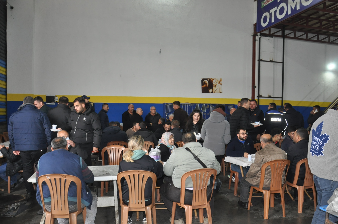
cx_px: 176
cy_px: 117
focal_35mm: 29
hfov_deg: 63.7
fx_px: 272
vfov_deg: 44.9
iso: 800
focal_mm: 18
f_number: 3.5
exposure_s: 1/60
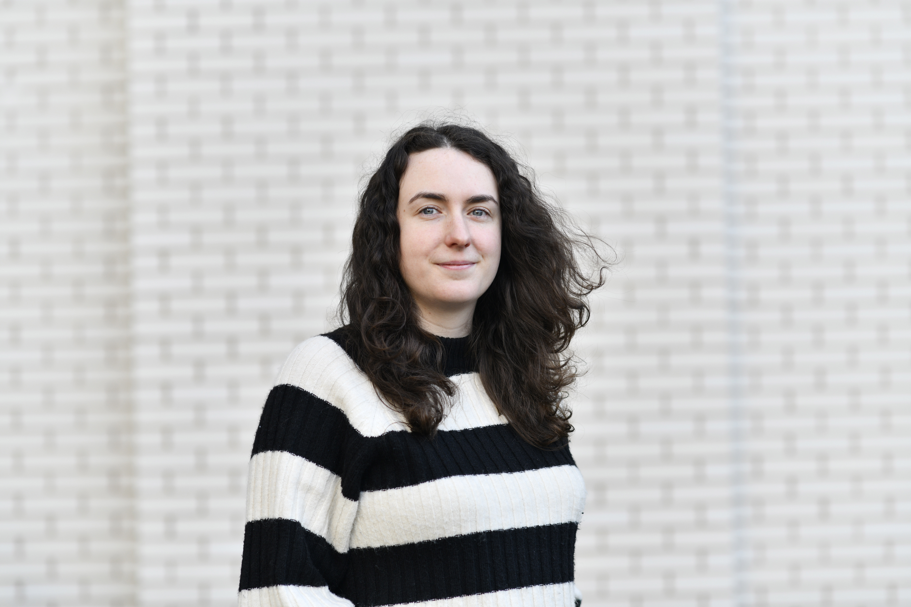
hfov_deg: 23.9
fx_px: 2151
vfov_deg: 16.1
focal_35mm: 85
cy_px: 304
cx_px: 456
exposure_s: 1/320
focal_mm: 85
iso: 125
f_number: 2.8
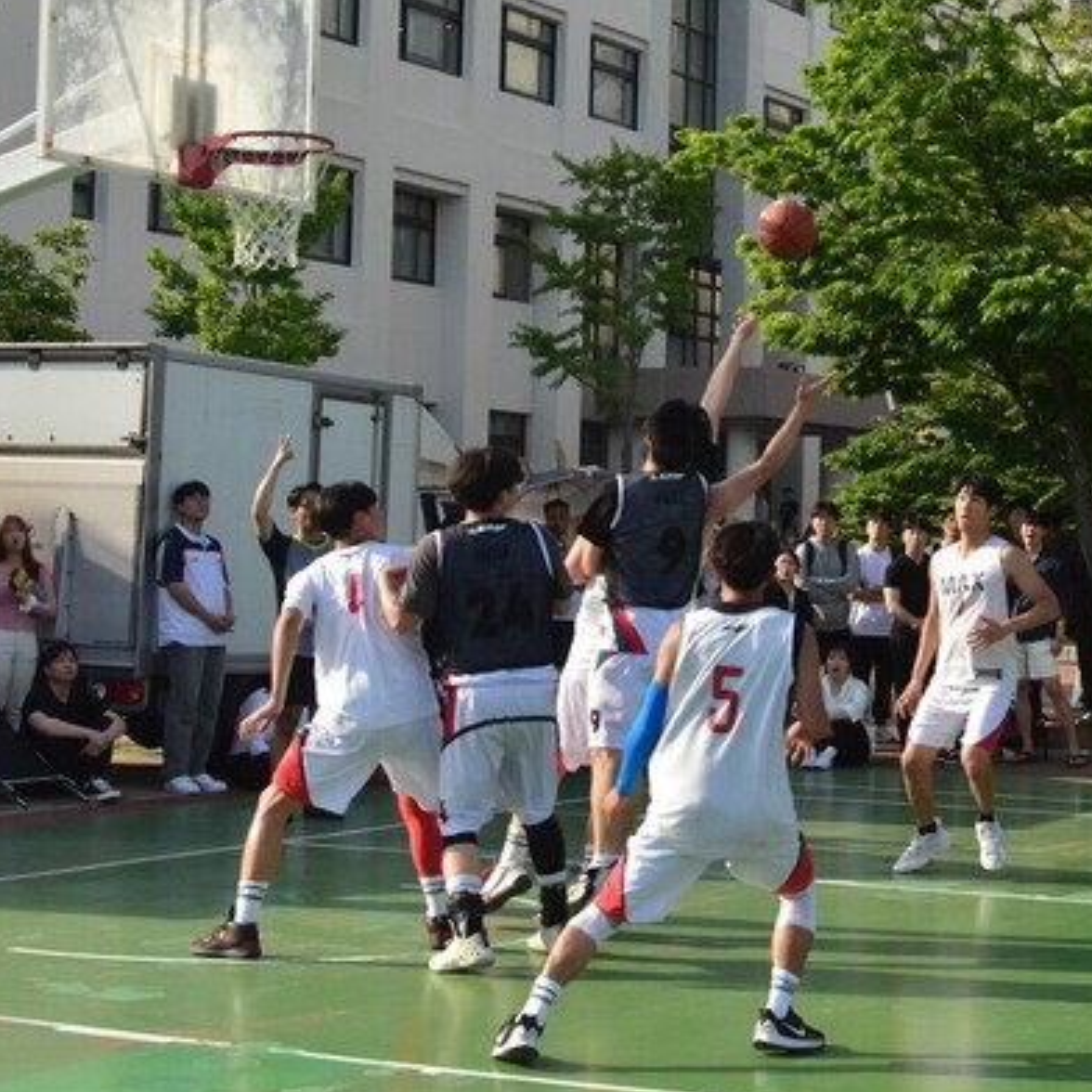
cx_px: 624
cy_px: 549
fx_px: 1879
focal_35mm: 53
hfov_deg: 32.4
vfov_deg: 32.4
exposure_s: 1/4000
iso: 800
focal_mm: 27
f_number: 6.3
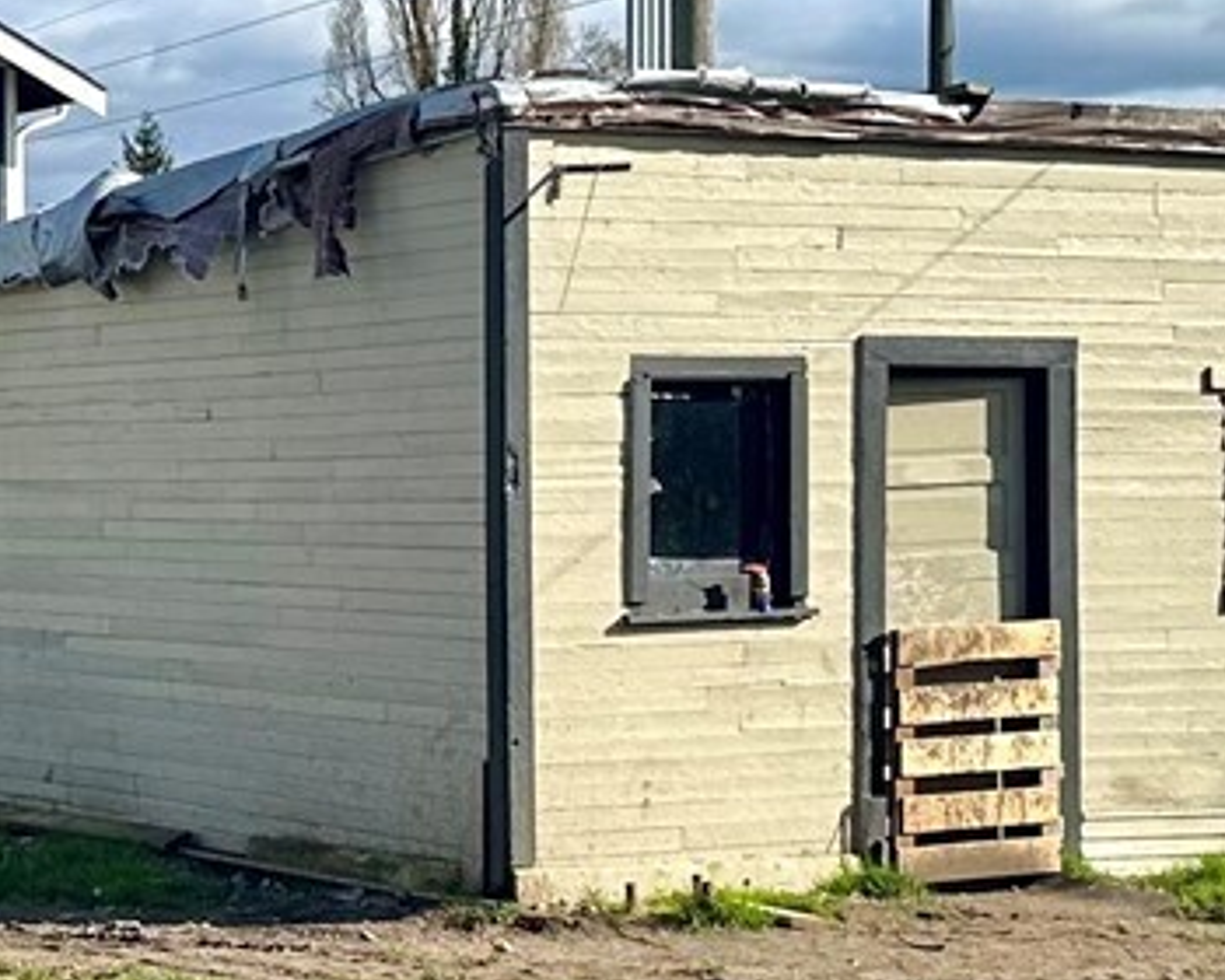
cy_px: 490
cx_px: 220
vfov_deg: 14.4
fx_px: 3879
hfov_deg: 17.8
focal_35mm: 107
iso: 80
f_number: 1.78
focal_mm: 6.86
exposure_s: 1/4545
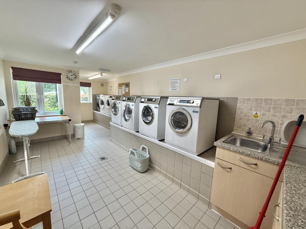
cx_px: 153
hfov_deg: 102.1
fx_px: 124
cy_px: 114
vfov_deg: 85.7
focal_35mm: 14
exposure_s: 1/100
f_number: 2.2
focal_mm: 2.22
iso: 200
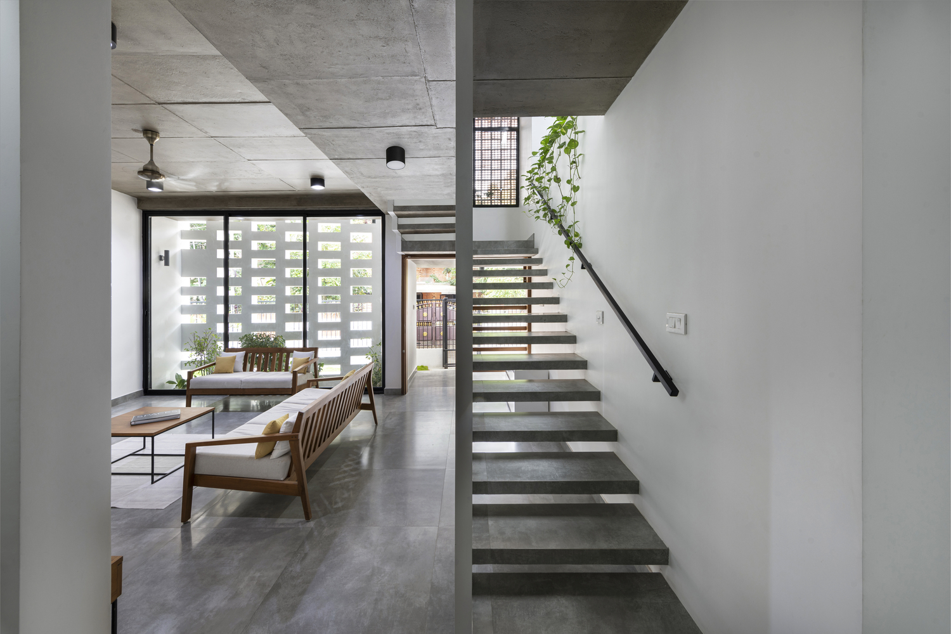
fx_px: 370
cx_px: 476
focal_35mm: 14
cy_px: 317
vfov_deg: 81.2
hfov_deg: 104.3
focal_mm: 14
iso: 100
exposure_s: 1.3
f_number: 11
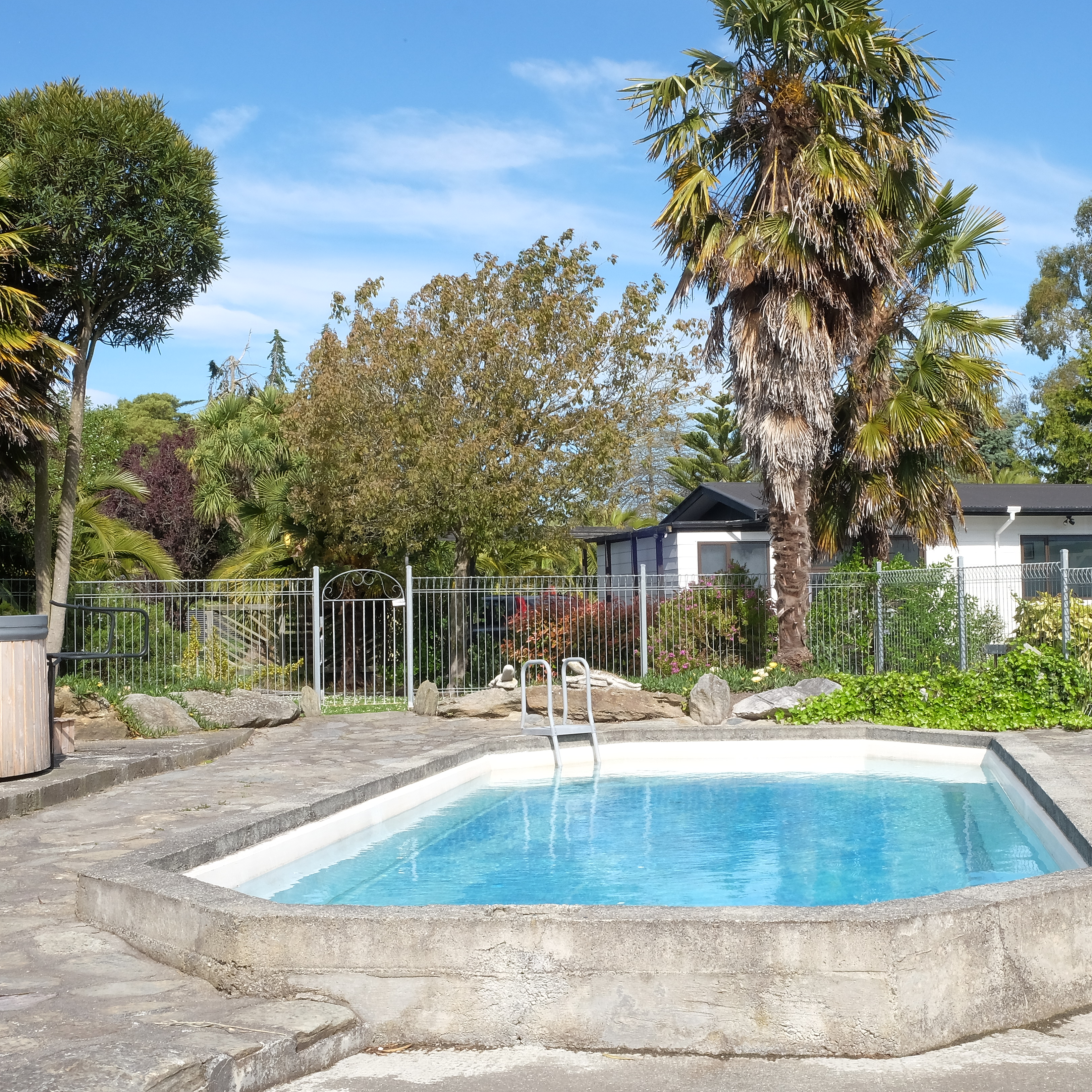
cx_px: 650
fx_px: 1642
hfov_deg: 36.7
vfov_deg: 36.8
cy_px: 545
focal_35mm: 46
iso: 800
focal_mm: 24.3
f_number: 20
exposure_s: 1/180
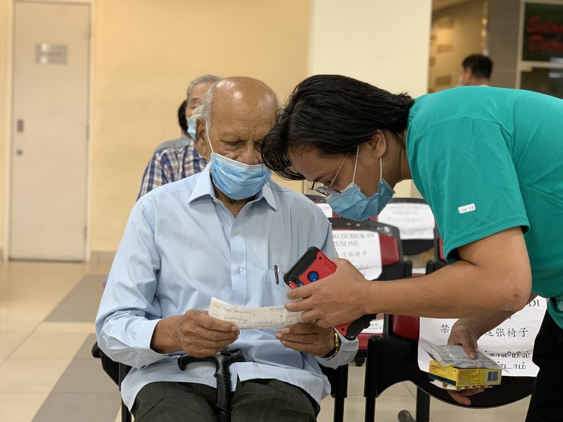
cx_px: 304
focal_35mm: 59
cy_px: 198
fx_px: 960
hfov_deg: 32.7
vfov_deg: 24.8
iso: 200
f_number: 2.4
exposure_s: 1/50
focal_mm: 6
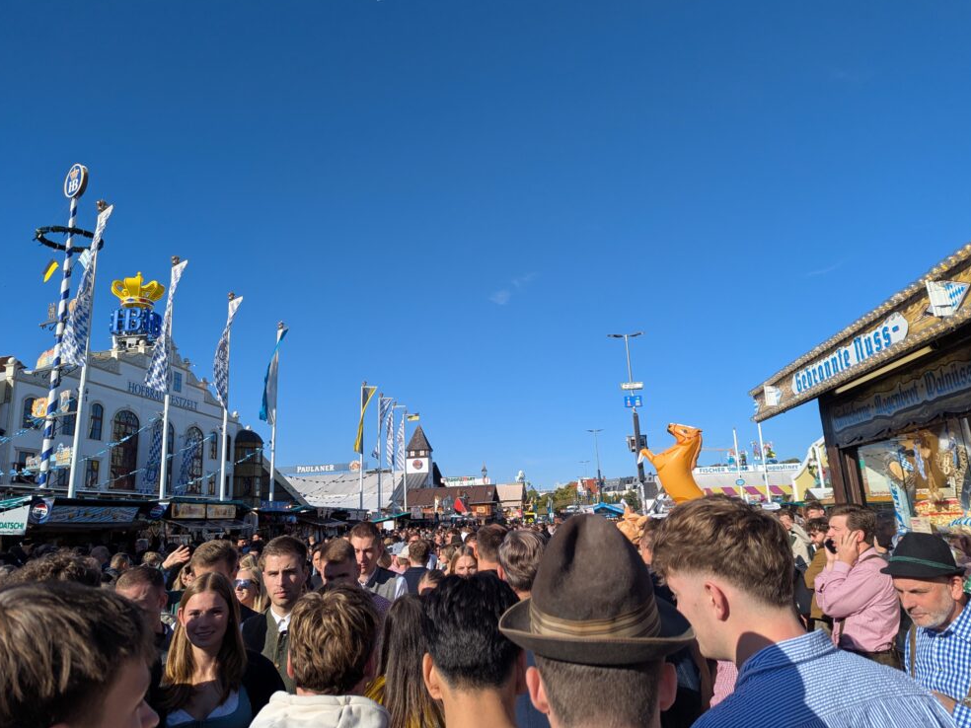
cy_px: 352
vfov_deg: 54.9
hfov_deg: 69.4
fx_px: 701
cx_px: 480
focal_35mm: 25
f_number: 1.85
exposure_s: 1/1887
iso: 38
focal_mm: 6.81
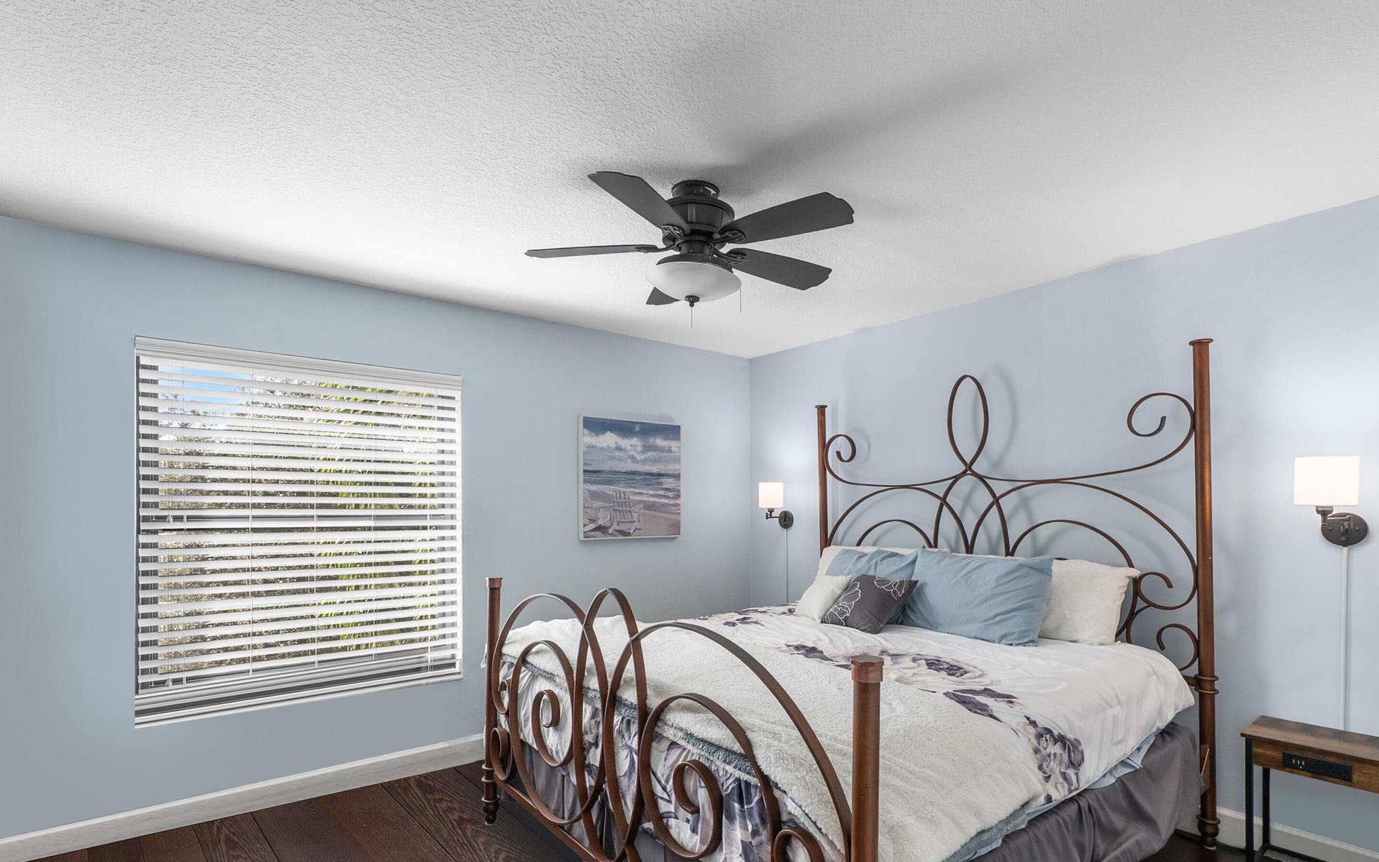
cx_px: 696
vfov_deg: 67.9
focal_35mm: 17
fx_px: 639
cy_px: 471
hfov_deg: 94.4
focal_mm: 16
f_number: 9
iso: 3200
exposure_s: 1/50
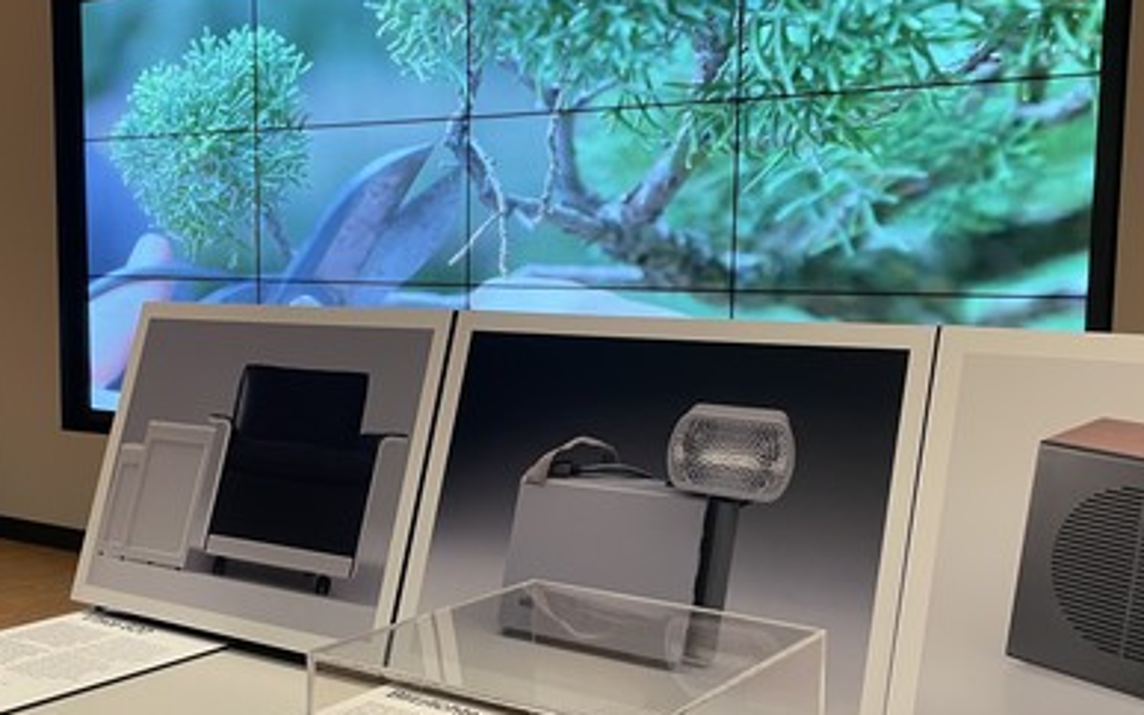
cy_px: 400
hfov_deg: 49.3
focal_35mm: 40
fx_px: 1247
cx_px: 575
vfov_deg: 32.0
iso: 80
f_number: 1.6
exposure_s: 1/60
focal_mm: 4.2
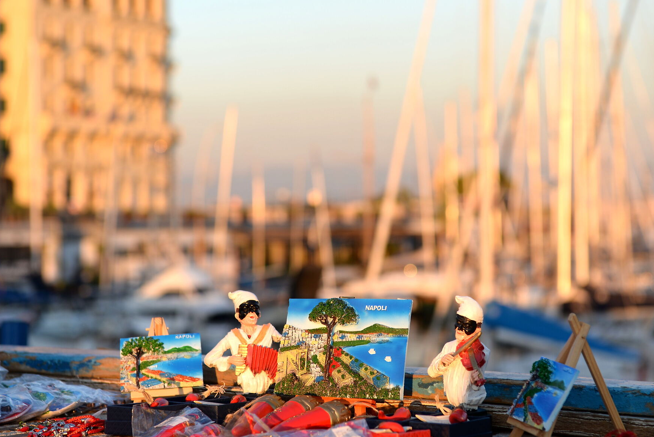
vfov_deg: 14.3
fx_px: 1744
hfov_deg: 21.2
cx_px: 354
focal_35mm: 96
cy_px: 189
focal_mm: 70
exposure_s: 1/200
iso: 100
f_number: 4.5
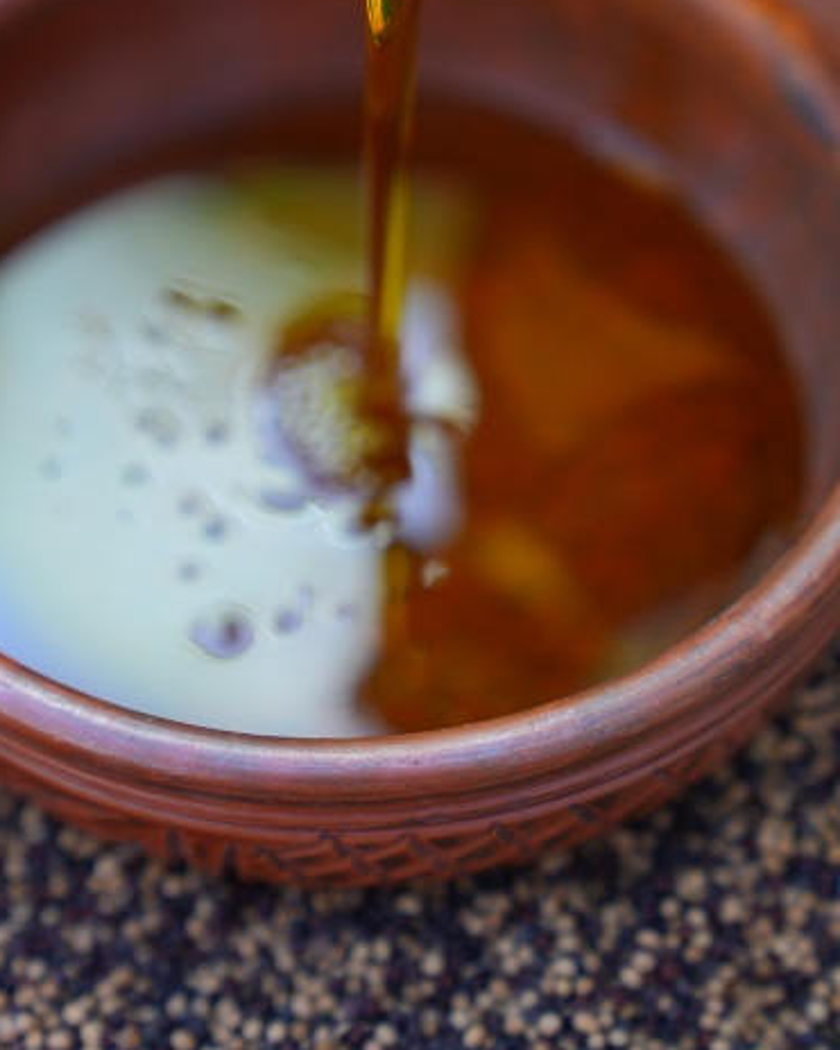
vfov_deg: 14.5
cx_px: 328
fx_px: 4134
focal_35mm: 133
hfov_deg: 11.6
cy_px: 480
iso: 100
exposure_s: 1/100
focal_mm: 70
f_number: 3.2
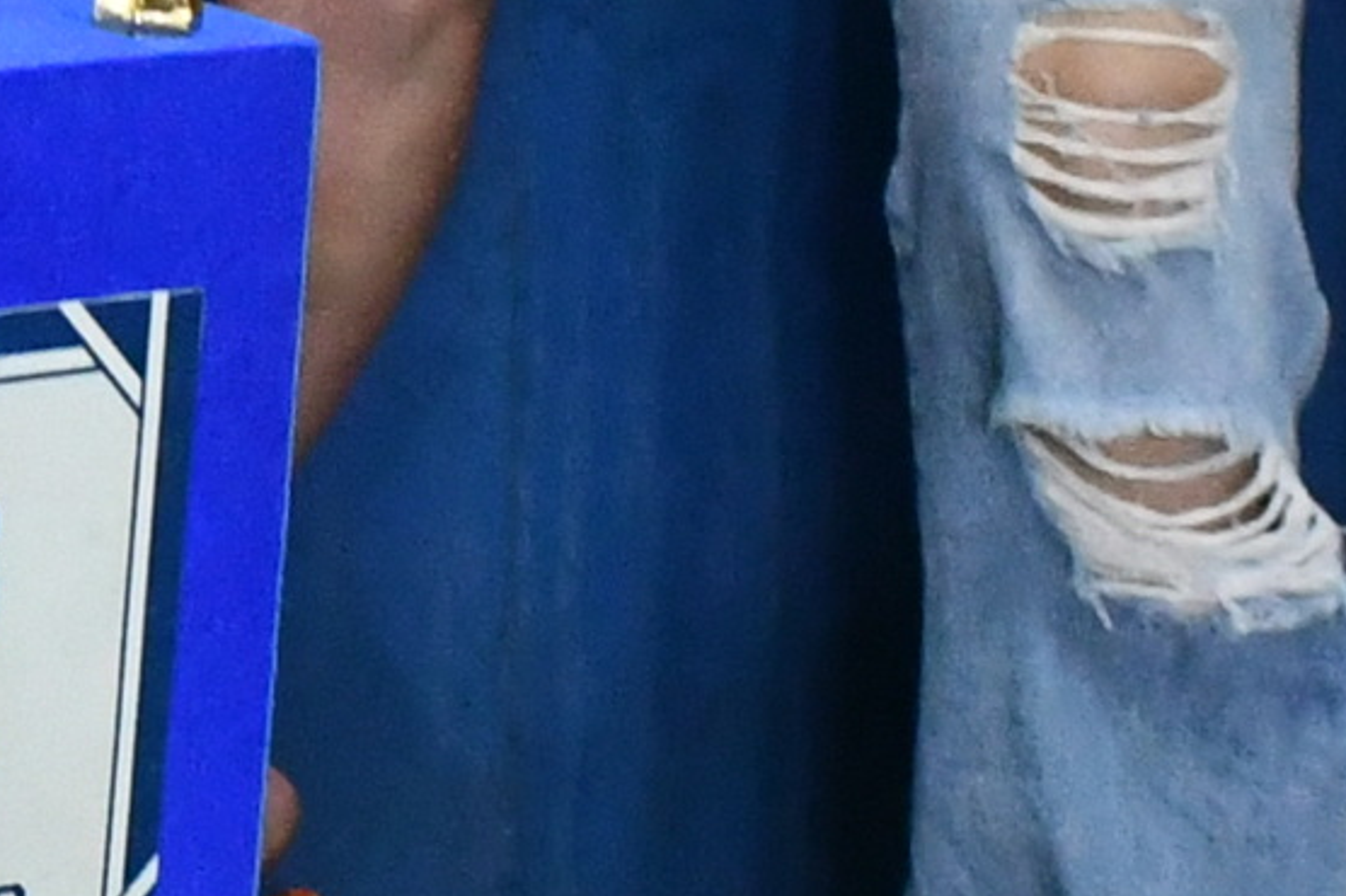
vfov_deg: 5.9
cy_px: 126
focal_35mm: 233
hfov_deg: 8.7
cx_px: -438
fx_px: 8706
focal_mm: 21
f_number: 4.5
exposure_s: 1/80
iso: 3200
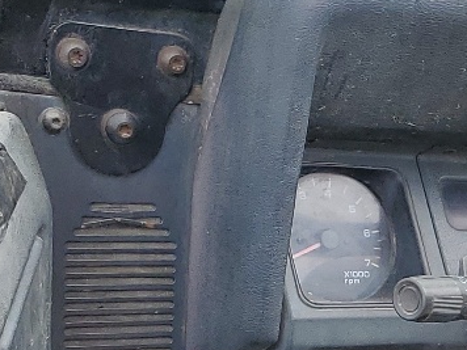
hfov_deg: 15.1
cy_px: 564
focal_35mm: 117
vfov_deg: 12.0
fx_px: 1578
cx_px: 775
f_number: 1.5
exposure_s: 1/667
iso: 50
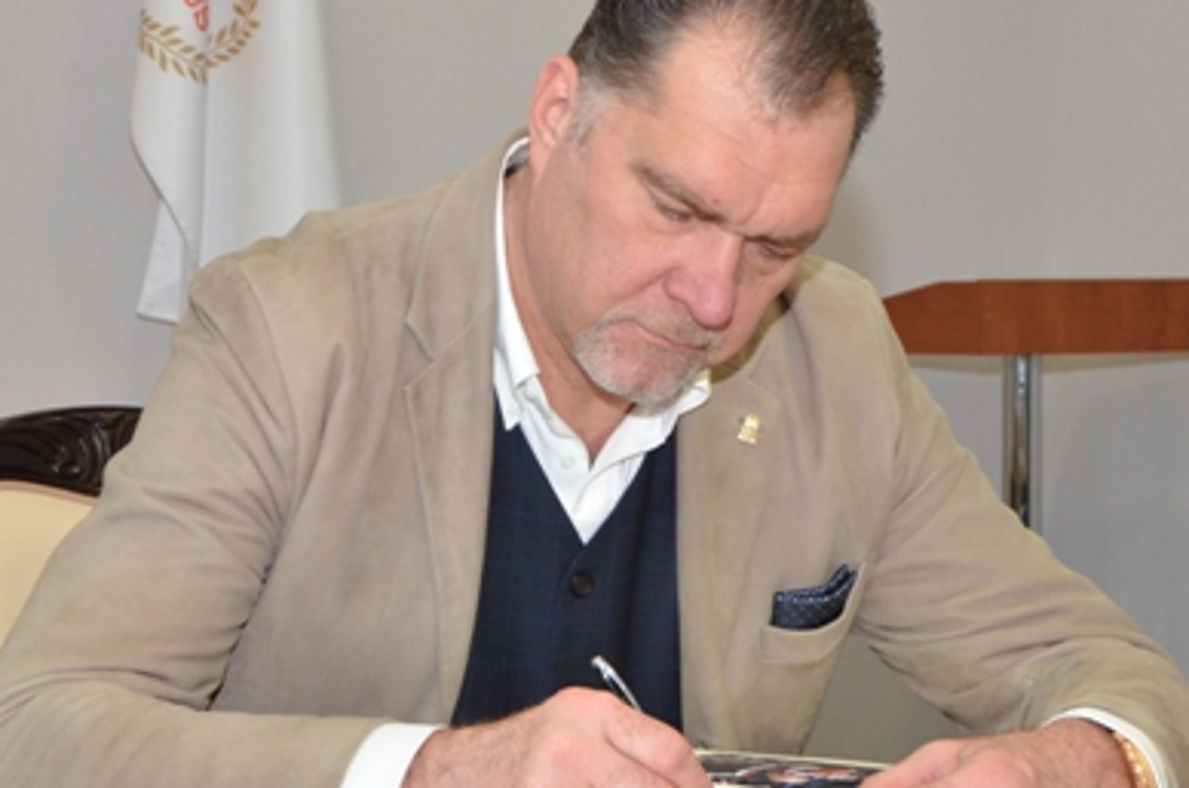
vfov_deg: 14.5
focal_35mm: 94
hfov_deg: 21.7
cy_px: 380
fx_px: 3098
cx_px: 500
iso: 1250
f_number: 8
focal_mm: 38
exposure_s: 1/60
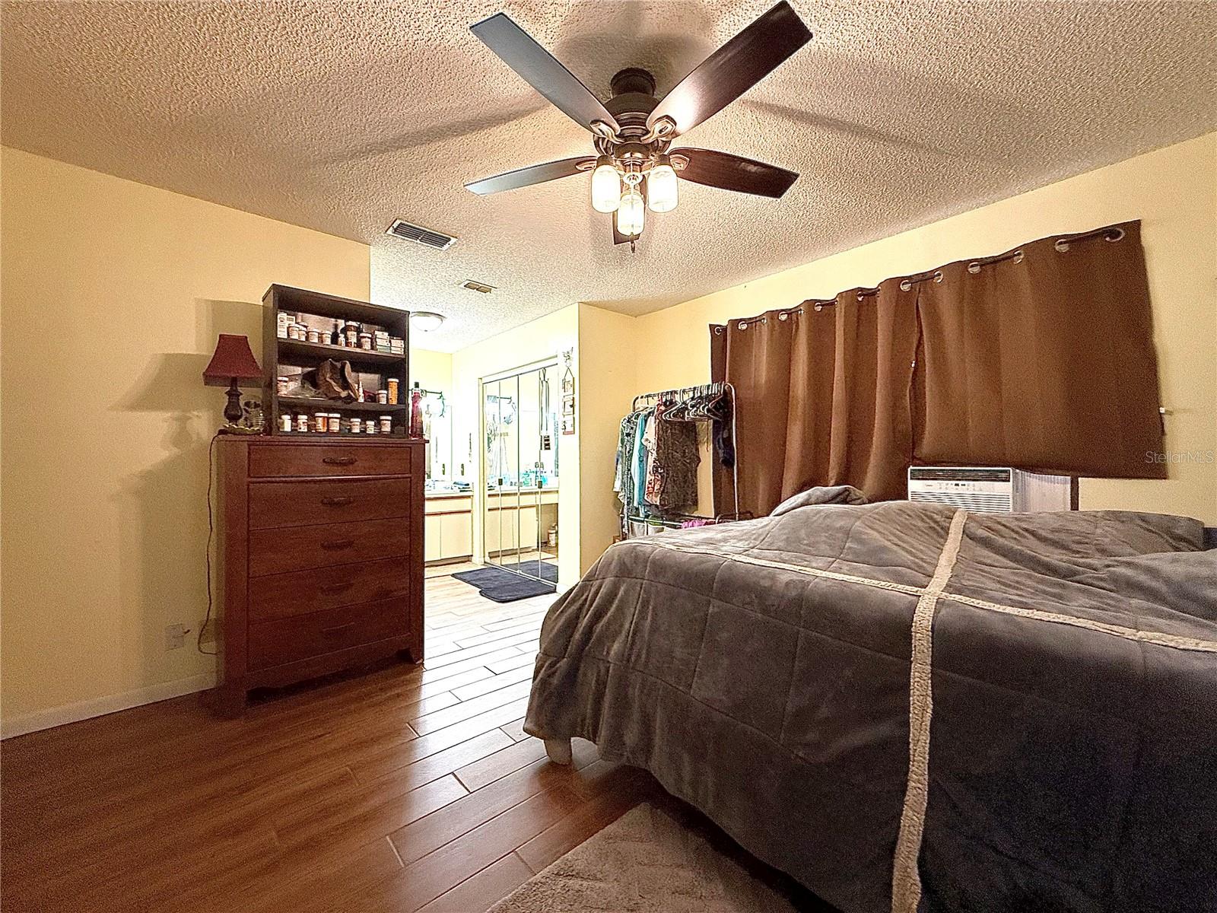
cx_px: 608
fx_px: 492
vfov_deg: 85.7
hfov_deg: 102.1
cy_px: 456
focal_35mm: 14
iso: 400
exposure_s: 1/60
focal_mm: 2.22
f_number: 2.2
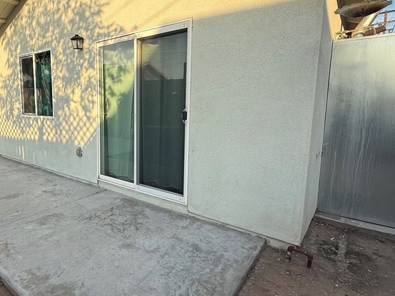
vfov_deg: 58.8
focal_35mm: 23
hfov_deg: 71.8
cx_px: 132
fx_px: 262
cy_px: 138
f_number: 2.2
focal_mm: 2.22
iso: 50
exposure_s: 1/559
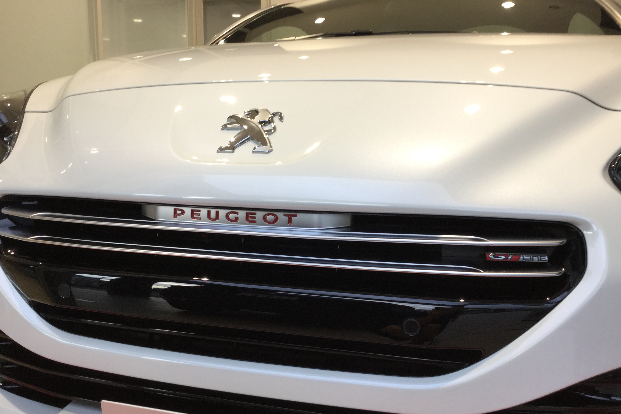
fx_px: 569
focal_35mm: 33
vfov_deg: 39.9
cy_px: 223
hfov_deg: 57.2
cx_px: 317
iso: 32
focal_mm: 3.3
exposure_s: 1/30
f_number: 2.4
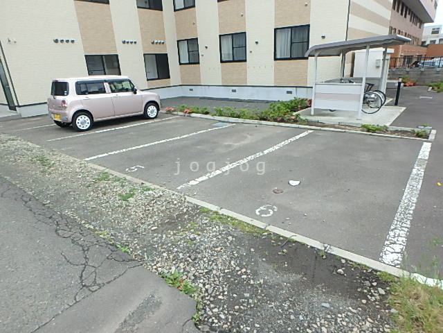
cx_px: 222
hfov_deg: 79.0
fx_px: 269
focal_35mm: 21
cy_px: 166
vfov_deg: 63.4
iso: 125
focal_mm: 3.7
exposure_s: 1/400
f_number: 3.5
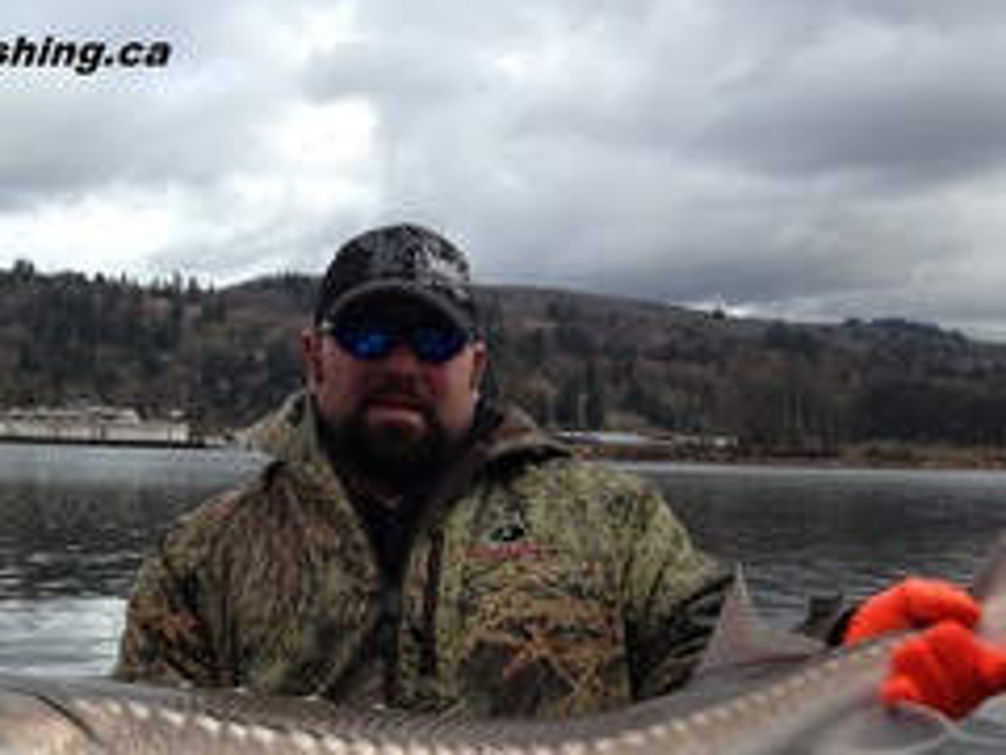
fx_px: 1598
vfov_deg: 26.0
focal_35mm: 55
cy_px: 621
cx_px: 402
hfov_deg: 34.8
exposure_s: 1/587
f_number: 2.4
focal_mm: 4.13
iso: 50
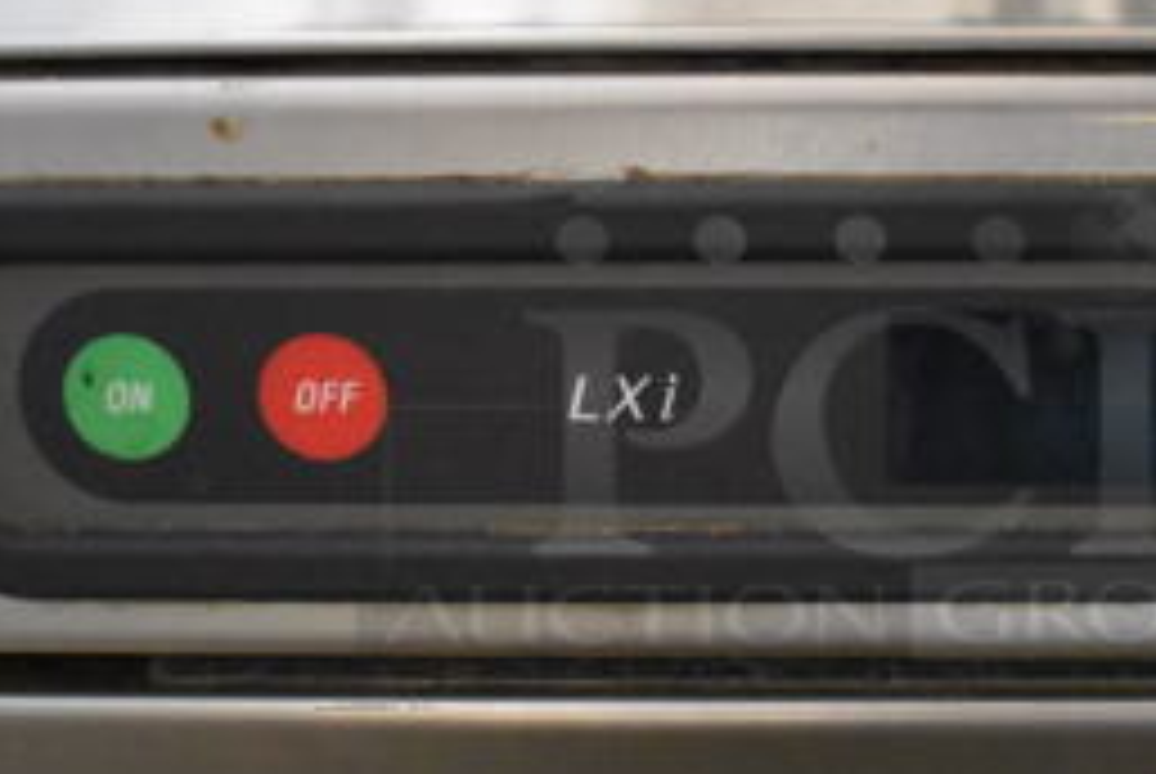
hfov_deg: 30.9
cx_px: 859
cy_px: 423
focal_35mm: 64
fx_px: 2057
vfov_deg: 21.3
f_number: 3.5
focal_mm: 18
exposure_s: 1/125
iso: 7200
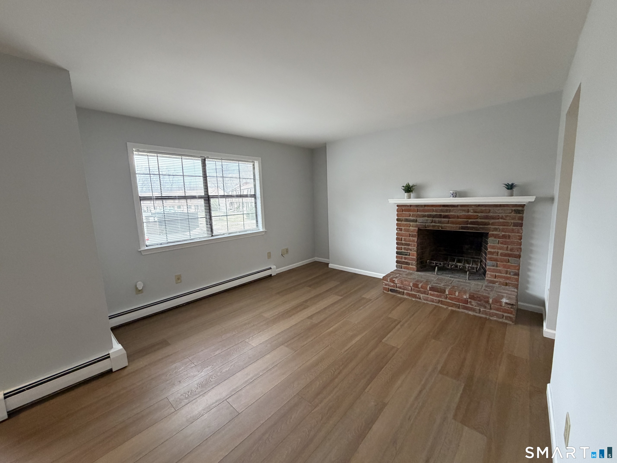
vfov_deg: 85.7
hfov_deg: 102.1
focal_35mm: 14
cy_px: 232
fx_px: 250
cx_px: 308
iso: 320
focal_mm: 2.22
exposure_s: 1/121
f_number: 2.2
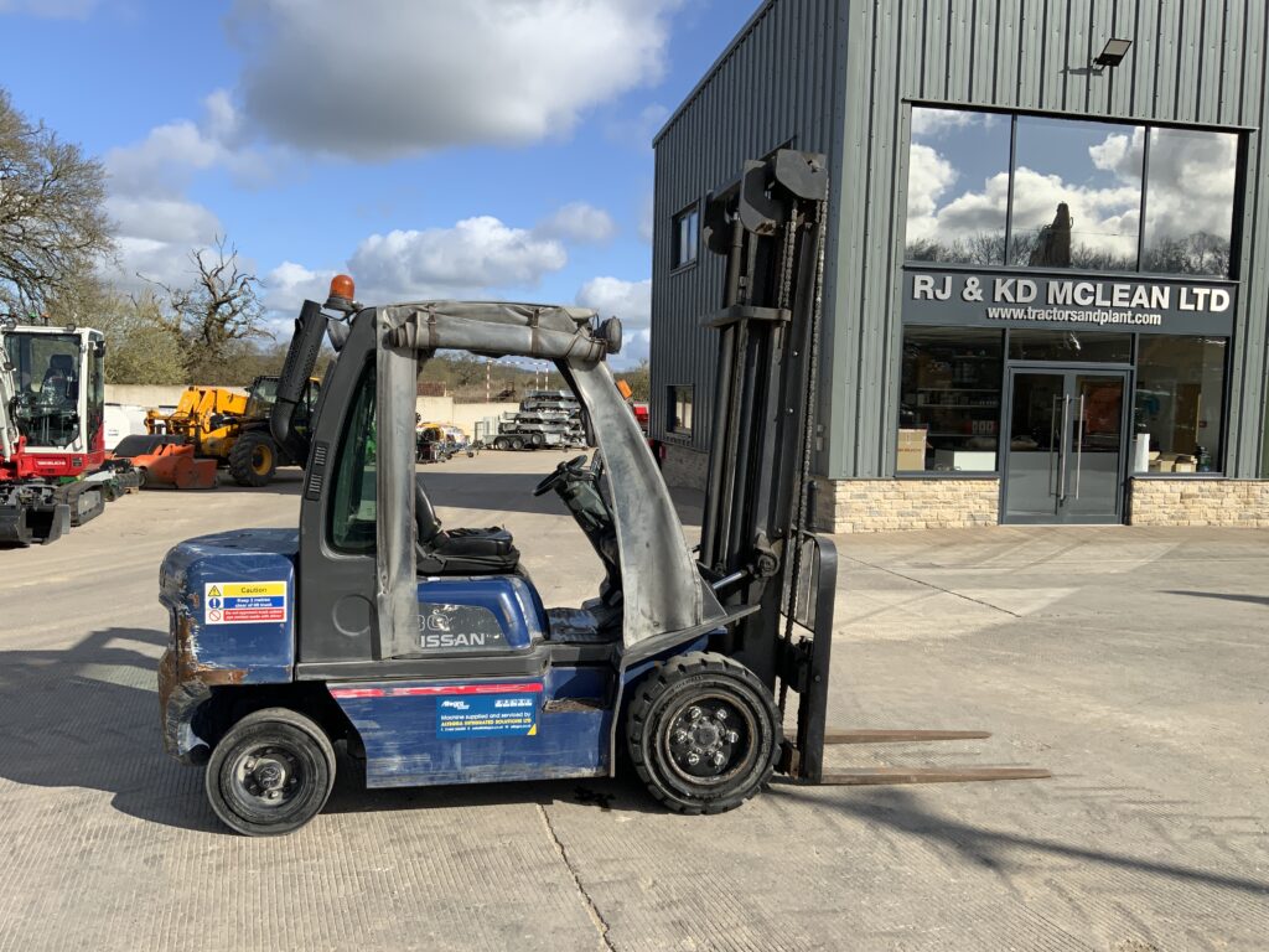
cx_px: 634
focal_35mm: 29
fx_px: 1063
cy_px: 476
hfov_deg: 61.7
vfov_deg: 48.2
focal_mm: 3
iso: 16
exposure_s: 1/1848
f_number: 1.8
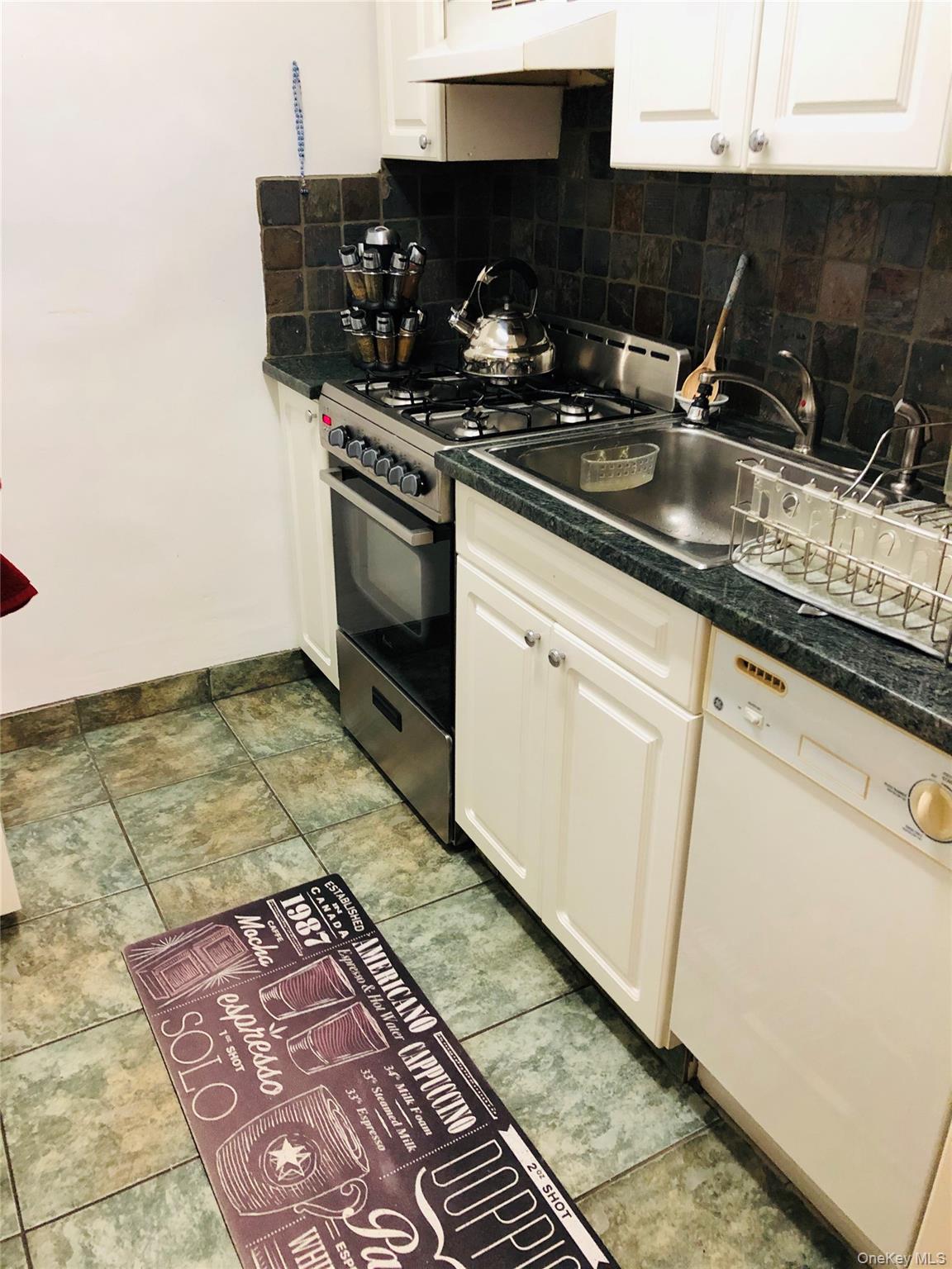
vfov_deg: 63.4
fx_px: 1027
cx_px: 476
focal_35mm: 28
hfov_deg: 49.7
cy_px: 634
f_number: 1.8
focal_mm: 3.99
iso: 100
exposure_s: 1/15
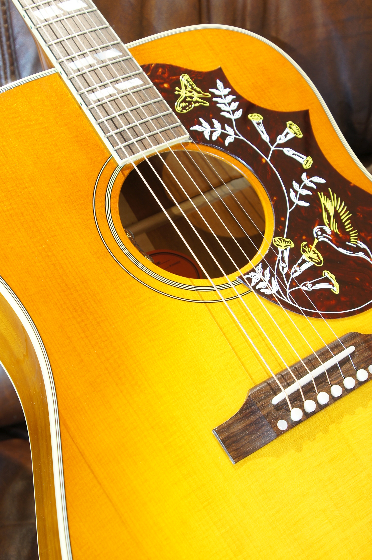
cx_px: 186
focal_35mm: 52
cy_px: 280
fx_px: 816
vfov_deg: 37.9
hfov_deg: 25.7
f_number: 7.1
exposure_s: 1/2.5
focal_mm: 35
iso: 100
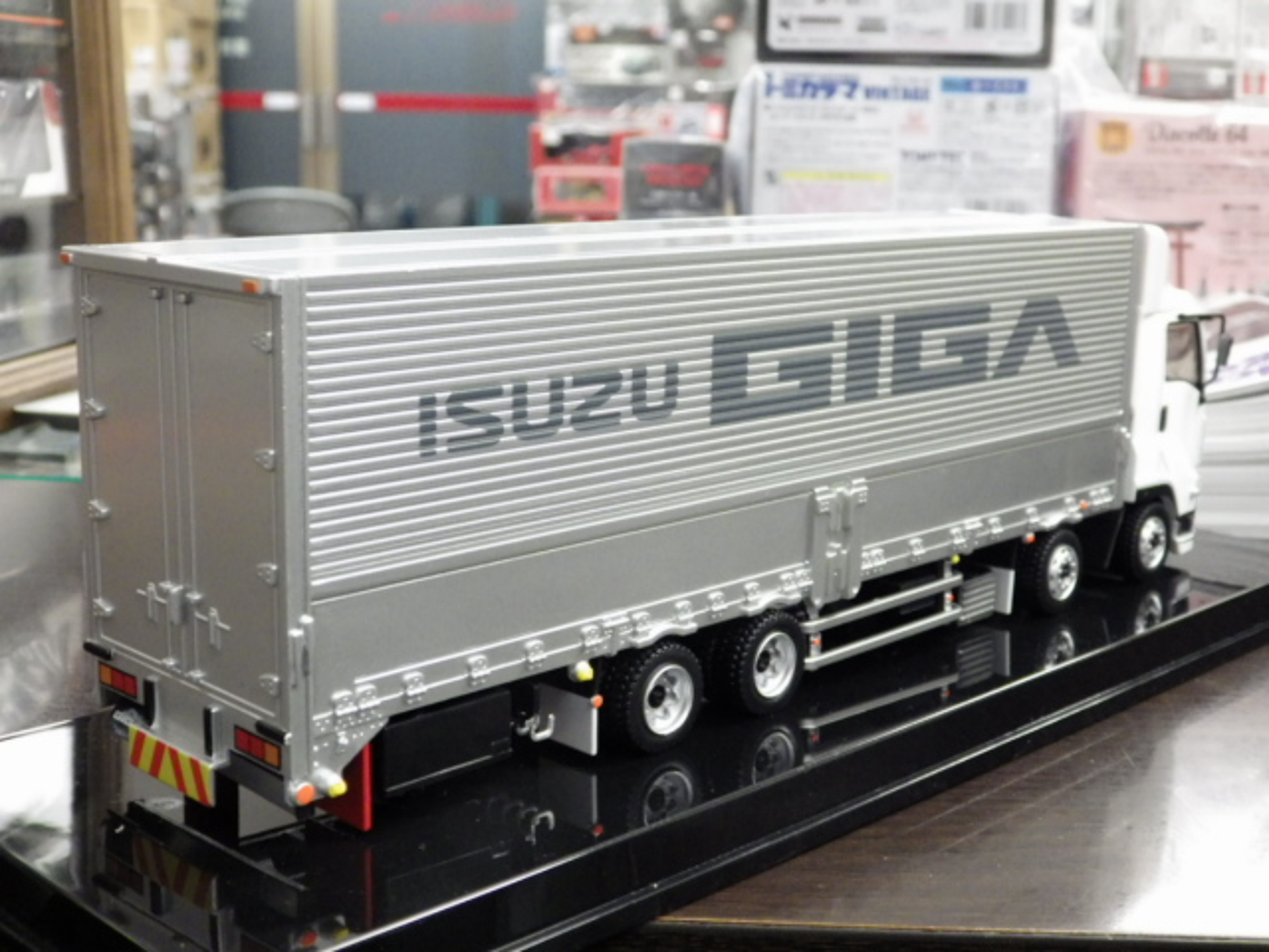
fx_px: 1833
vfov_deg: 29.1
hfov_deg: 38.2
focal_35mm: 50
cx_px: 634
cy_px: 476
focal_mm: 9
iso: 800
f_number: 3.8
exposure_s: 1/30
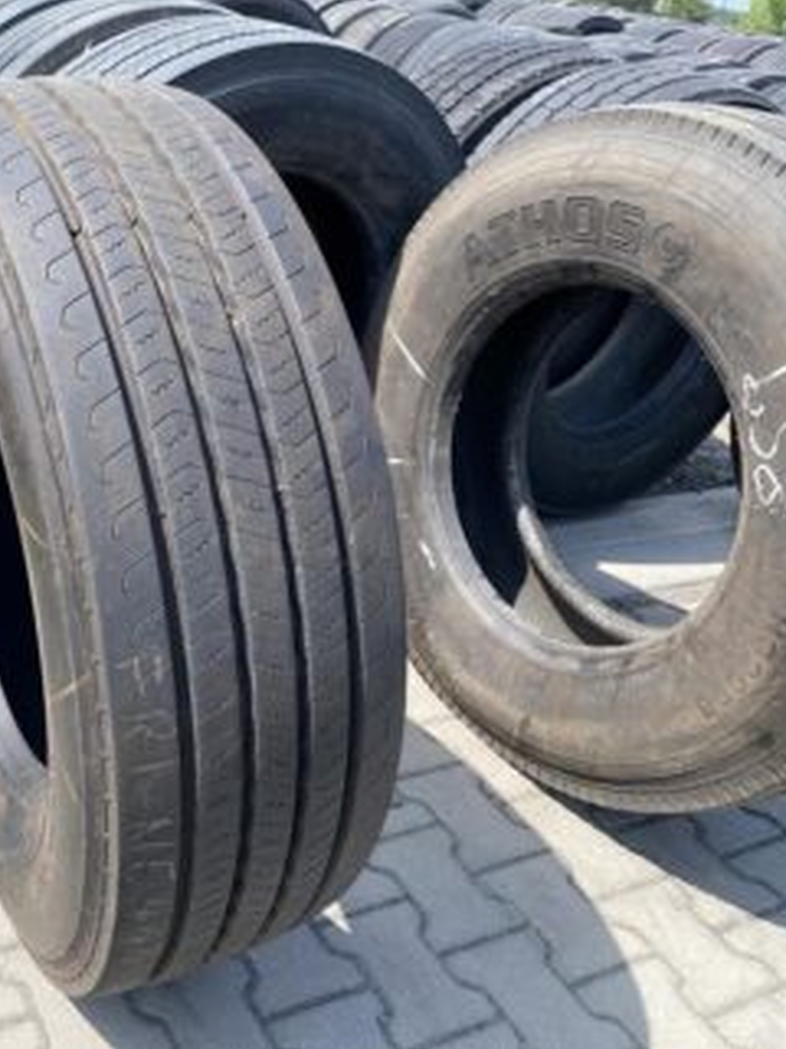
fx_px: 1060
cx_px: 144
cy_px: 523
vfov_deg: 52.6
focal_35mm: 35
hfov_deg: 39.0
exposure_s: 1/1245
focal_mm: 4.25
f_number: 1.8
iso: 32
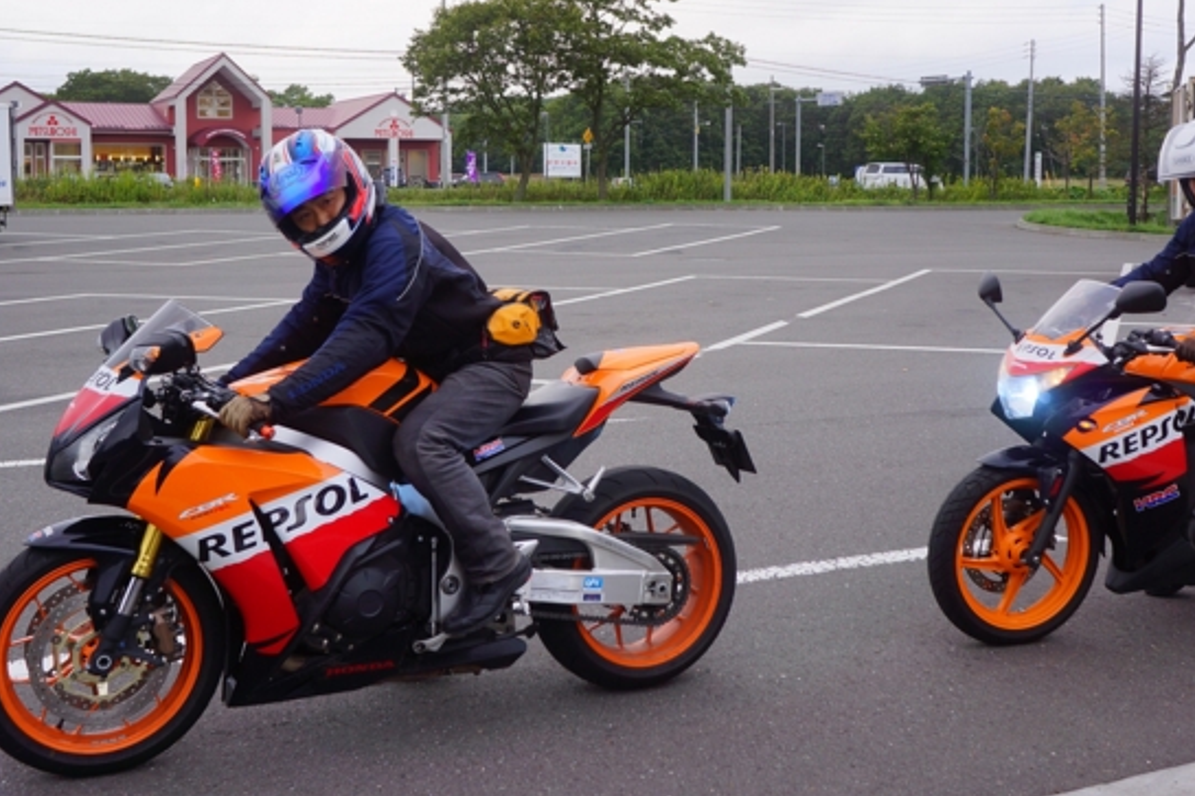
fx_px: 1460
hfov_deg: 44.5
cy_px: 297
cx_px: 625
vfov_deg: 30.4
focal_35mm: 44
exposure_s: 1/100
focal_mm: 20
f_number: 5
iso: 100
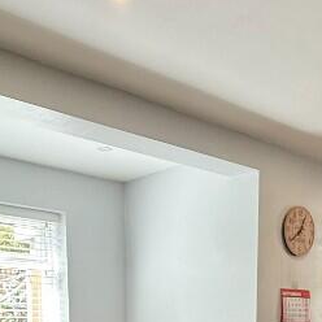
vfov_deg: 29.4
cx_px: 249
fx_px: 537
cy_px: 371
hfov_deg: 32.6
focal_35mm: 51
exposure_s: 1/100
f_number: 2.2
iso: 200
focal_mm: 2.22
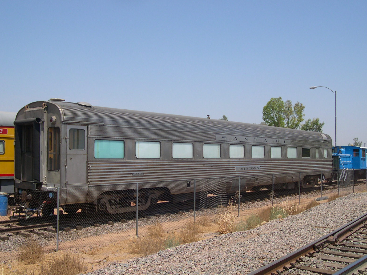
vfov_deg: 36.8
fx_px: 413
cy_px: 137
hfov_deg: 47.9
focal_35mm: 39
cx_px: 179
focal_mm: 8
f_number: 7.6
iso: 100
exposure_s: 1/228
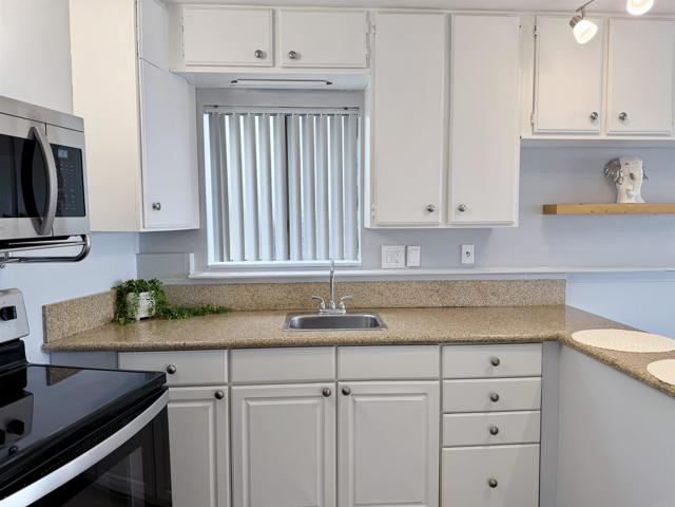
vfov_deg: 56.8
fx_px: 468
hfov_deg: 71.6
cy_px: 254
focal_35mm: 24
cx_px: 338
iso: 100
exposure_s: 1/120
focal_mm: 6.76
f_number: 1.78
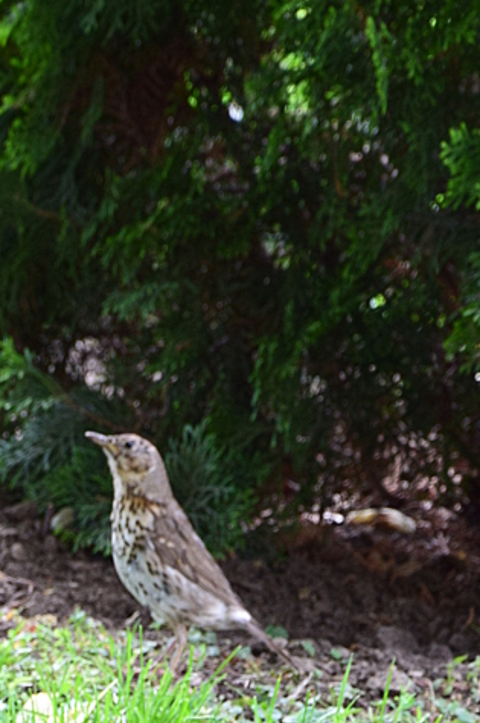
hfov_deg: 5.2
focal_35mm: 266
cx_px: 96
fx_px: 5328
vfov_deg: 7.7
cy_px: 561
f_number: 7.1
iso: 400
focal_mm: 105
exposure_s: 1/40
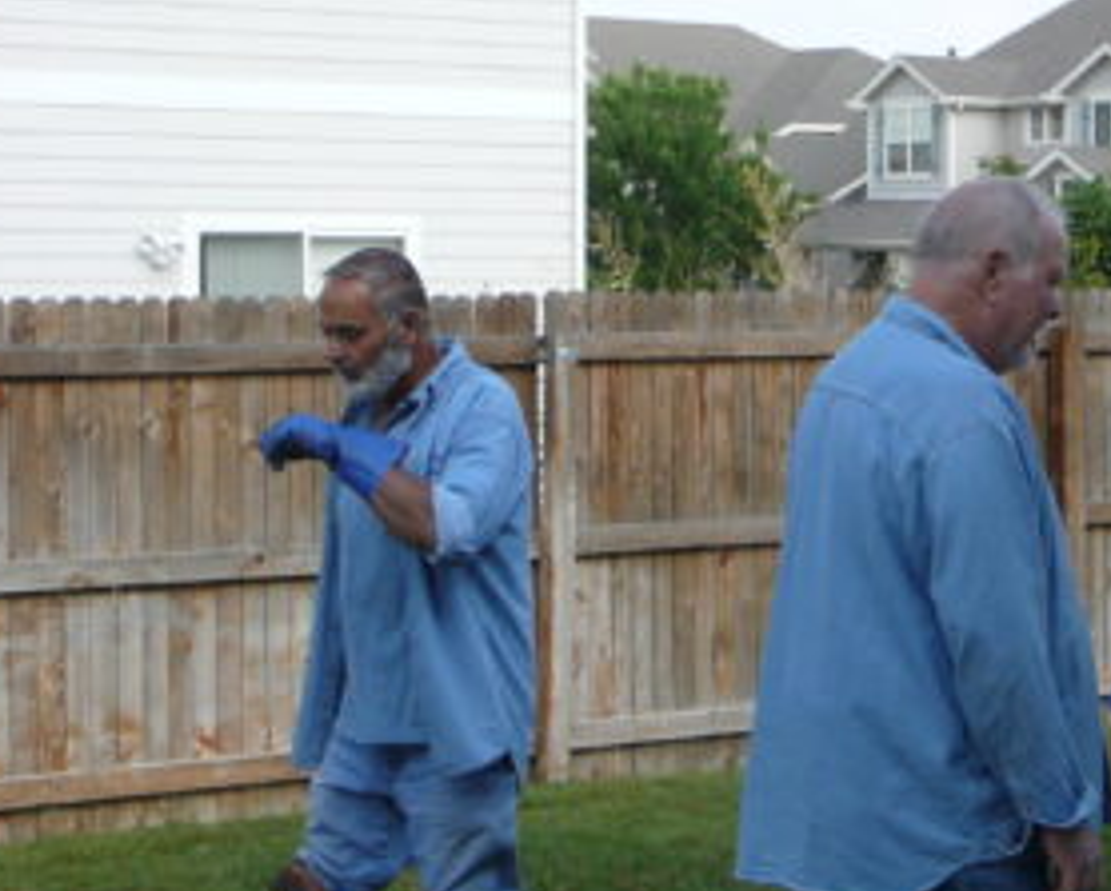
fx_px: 3226
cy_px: 336
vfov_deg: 15.7
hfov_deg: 19.1
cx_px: 1079
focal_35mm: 98
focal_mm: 7.3
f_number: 3.4
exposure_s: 1/320
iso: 80
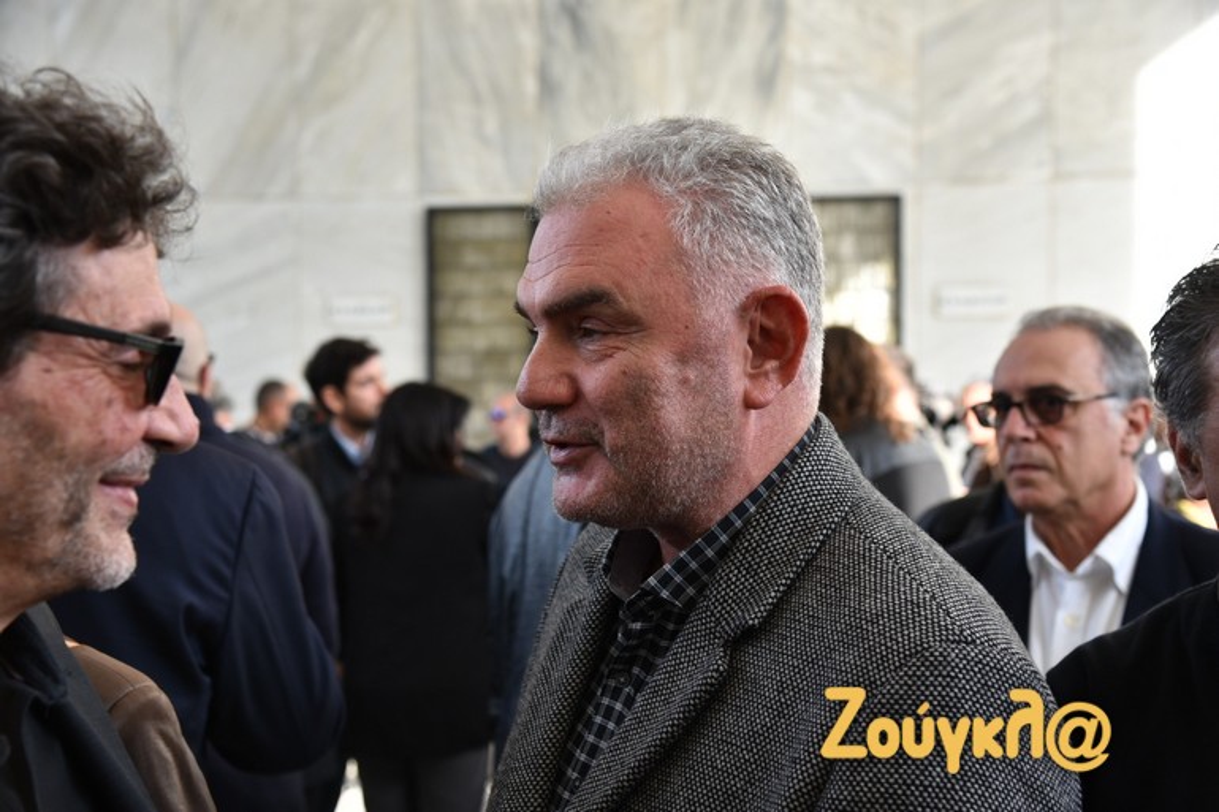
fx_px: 1963
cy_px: 406
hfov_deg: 34.5
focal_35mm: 58
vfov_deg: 23.4
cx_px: 610
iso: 560
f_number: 5
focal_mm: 58
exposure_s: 1/320
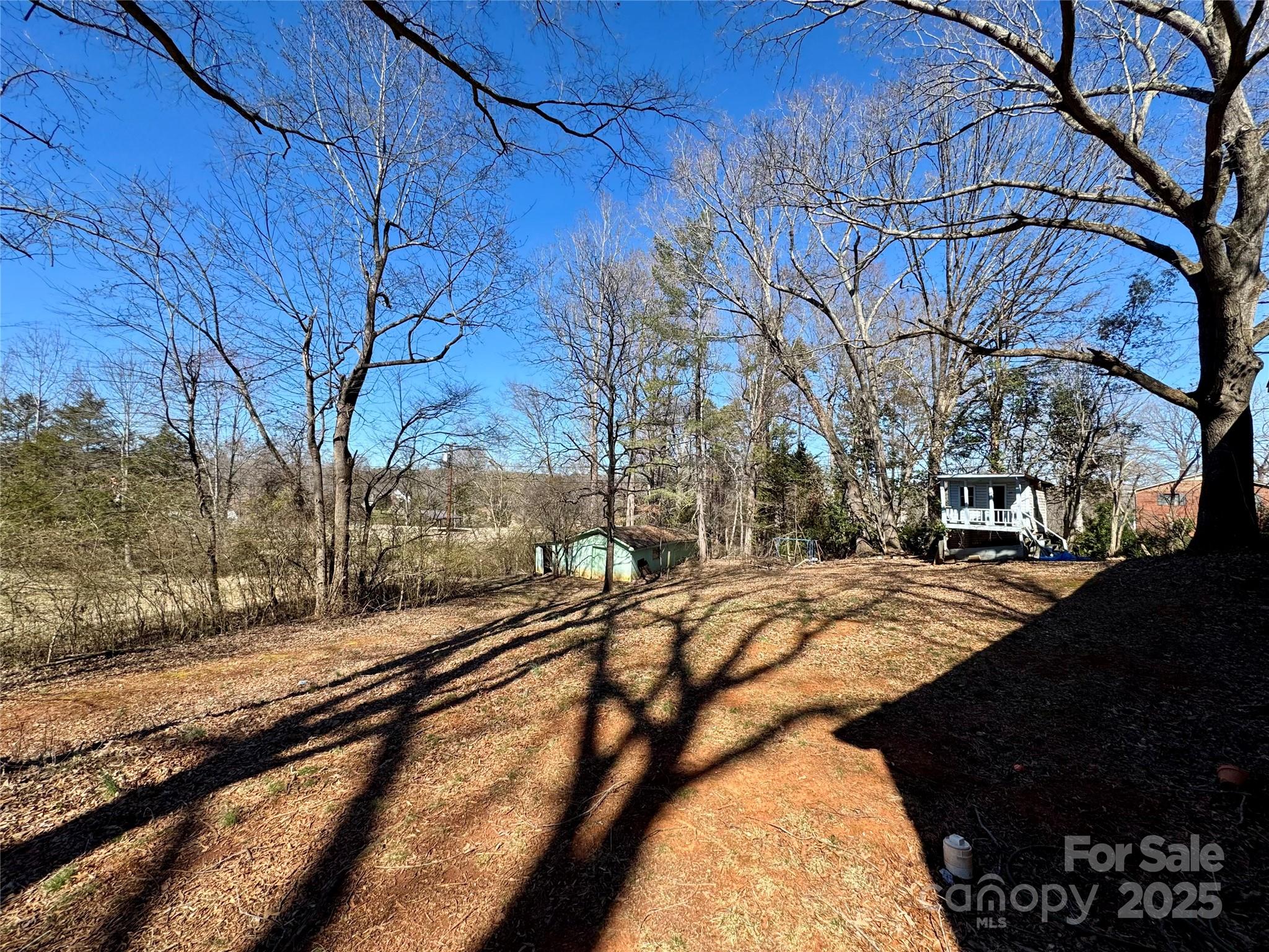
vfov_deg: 85.7
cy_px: 476
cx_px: 634
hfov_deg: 102.1
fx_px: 513
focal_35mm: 14
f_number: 2.2
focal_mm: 2.22
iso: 40
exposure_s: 1/1160
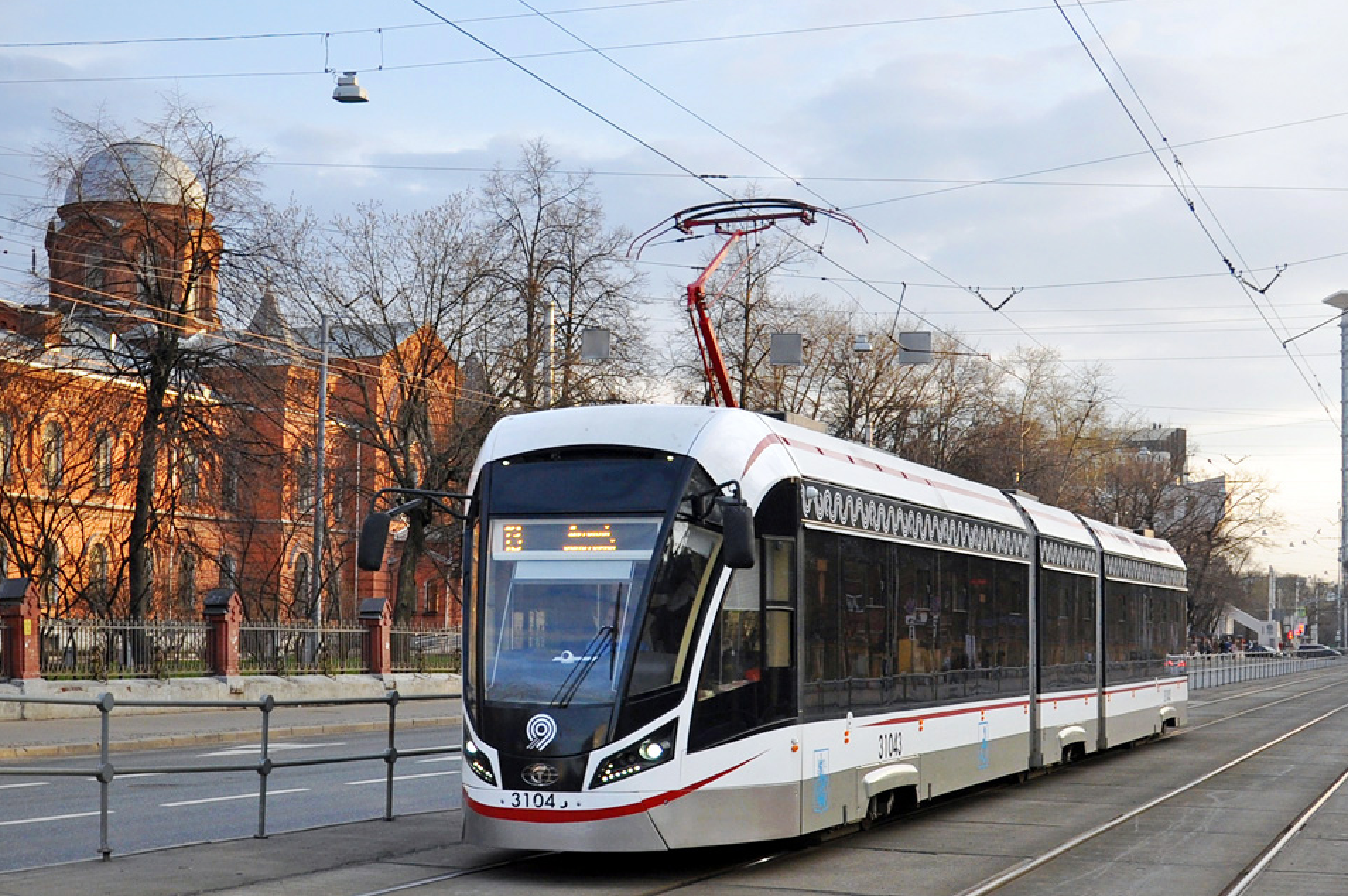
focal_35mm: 40
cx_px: 800
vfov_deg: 33.6
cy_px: 467
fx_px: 1482
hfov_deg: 48.6
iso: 320
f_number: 5.6
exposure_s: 1/250
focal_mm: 21
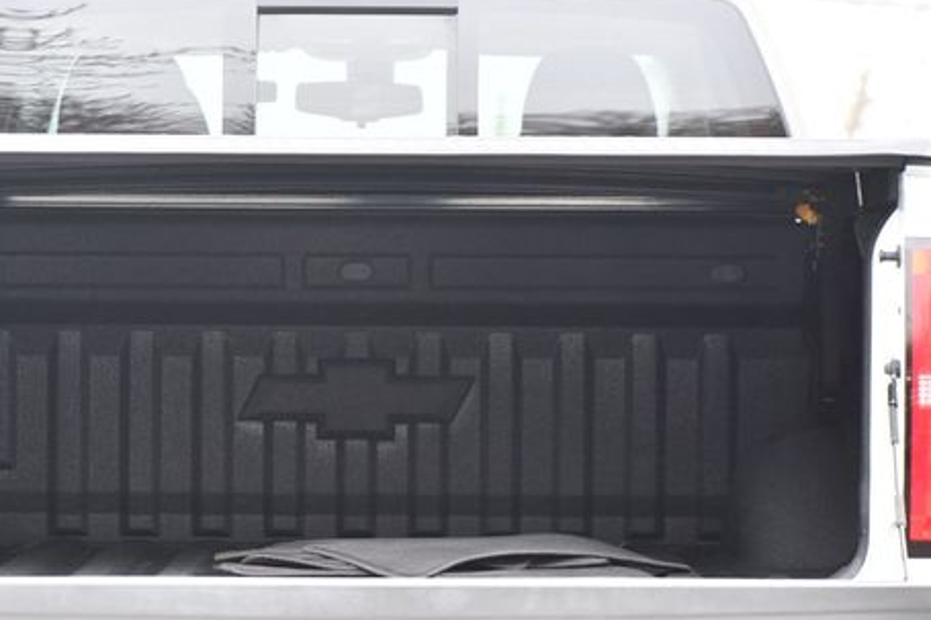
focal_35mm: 194
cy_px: 424
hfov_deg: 10.6
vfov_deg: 7.1
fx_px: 5015
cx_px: 311
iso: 800
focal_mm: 92
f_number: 4.8
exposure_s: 1/200
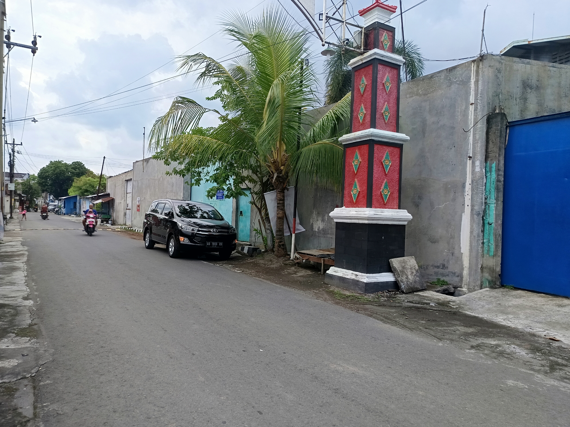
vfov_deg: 56.8
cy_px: 214
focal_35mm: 24
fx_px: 395
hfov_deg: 71.6
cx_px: 285
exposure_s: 1/286
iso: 50
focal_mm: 5.31
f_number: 1.7
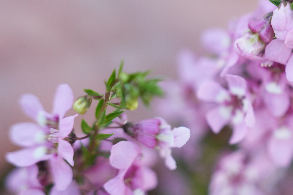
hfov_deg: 8.4
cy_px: 119
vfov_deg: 5.6
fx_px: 1994
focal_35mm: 245
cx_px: 290
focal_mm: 105
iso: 400
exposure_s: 1/800
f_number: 2.8
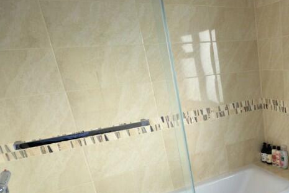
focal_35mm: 33
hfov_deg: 48.7
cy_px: 144
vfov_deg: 38.9
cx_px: 278
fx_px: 265
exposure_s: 1/40
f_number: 8
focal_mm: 10
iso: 400
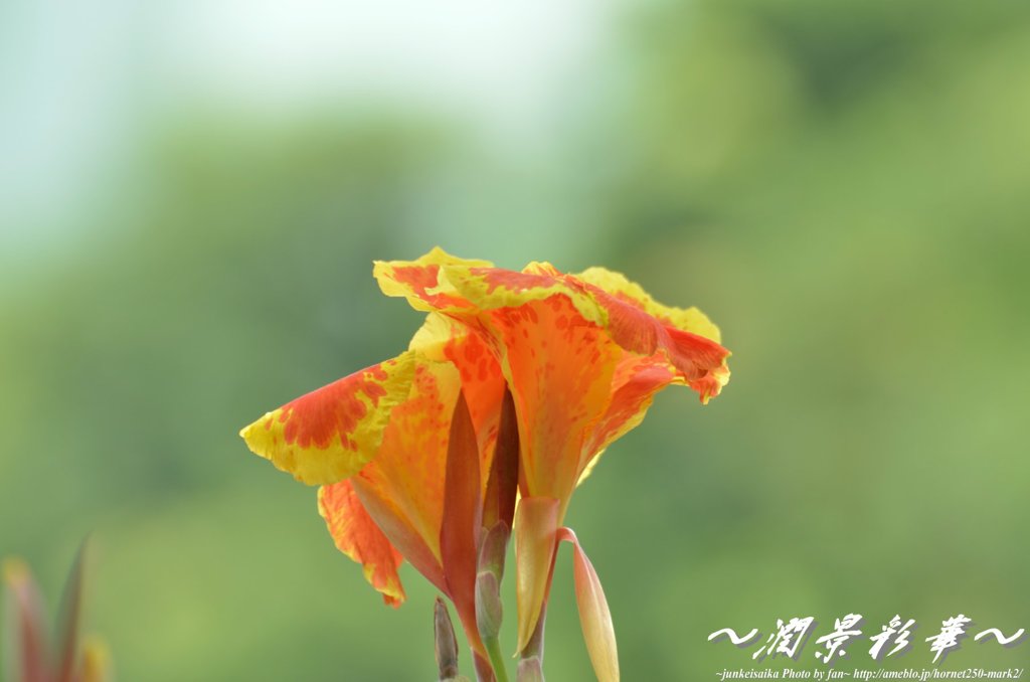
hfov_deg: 5.5
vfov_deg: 3.6
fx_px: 10706
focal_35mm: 375
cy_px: 341
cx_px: 515
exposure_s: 1/80
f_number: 6.3
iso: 100
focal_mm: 250
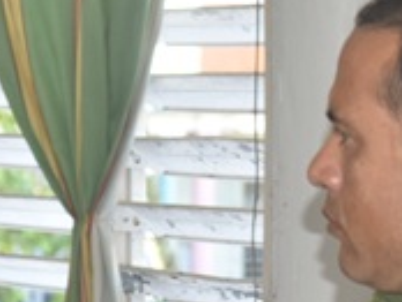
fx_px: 4687
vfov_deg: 3.7
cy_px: 261
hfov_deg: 4.9
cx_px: -247
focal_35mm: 403
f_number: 5.6
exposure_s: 1/125
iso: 640
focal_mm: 70
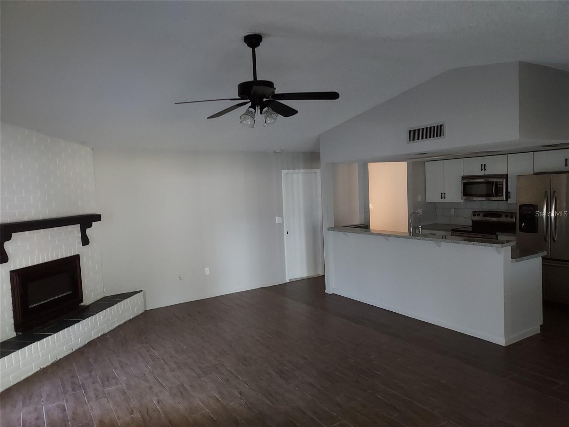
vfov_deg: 56.8
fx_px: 394
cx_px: 284
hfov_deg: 71.6
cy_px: 214
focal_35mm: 24
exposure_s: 1/30
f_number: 1.8
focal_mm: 4.6
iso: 500
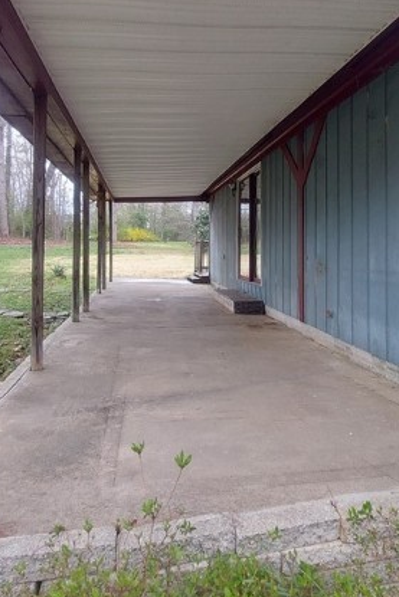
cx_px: 239
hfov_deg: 51.0
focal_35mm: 25
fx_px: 415
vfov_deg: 70.7
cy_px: 236
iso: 100
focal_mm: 1.74
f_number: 2.2
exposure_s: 1/120
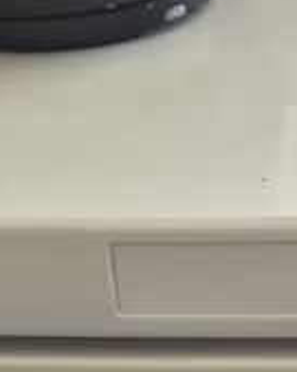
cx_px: 260
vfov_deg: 12.0
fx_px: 1463
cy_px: 854
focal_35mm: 133
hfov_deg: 11.5
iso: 50
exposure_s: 1/180
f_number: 1.8
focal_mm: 5.4
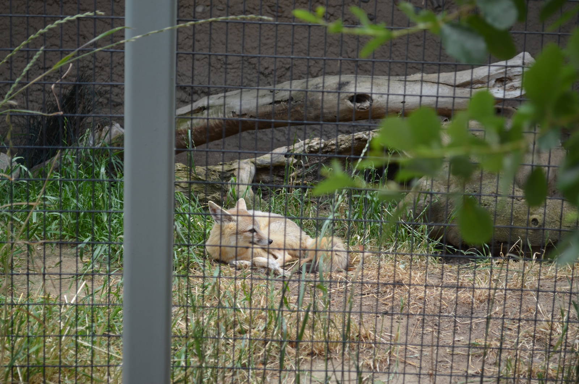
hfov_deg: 24.7
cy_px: 192
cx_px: 290
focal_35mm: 82
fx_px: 1324
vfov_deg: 16.5
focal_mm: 55
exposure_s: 1/160
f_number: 6.3
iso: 200
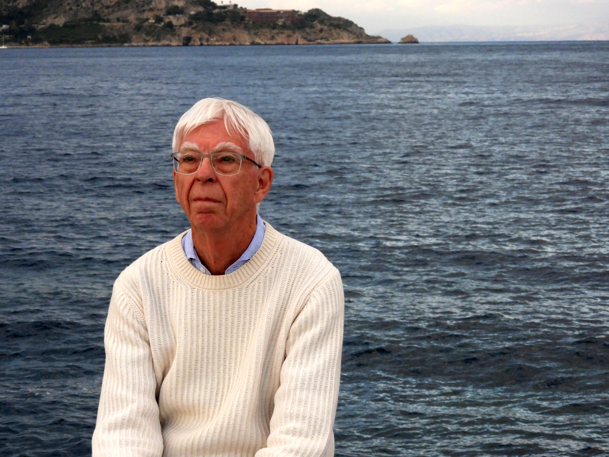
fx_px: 1794
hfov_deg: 19.3
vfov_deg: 14.5
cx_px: 301
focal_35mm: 102
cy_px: 226
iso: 400
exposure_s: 1/800
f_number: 4
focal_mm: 17
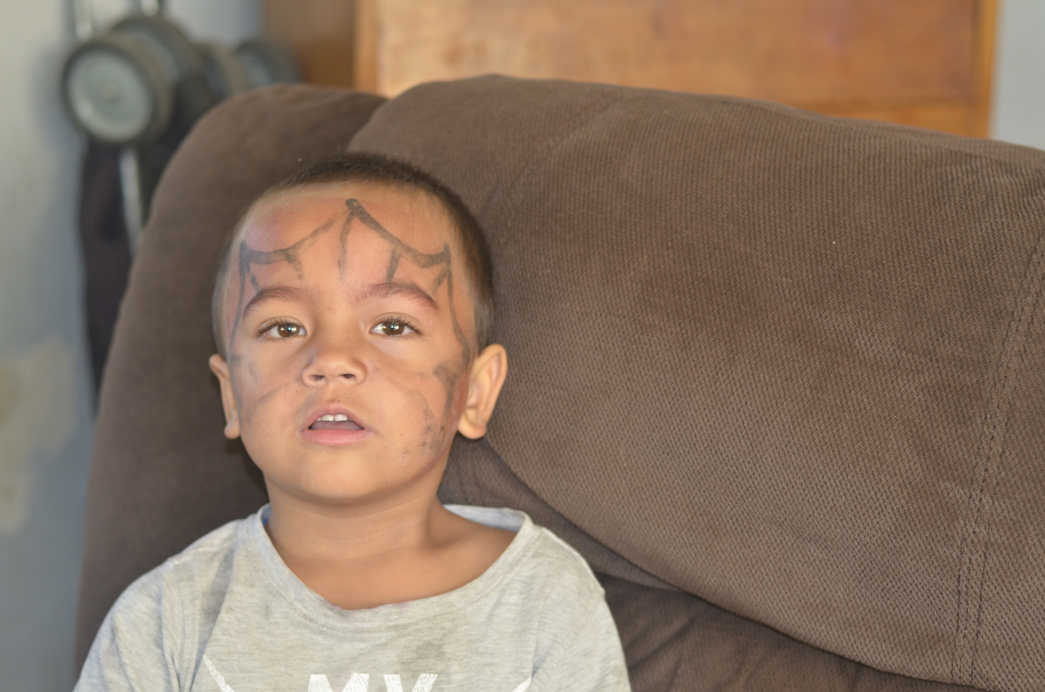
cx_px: 522
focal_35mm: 75
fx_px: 2173
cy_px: 346
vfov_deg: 18.1
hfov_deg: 27.0
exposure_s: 1/100
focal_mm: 50
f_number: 2.8
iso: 400
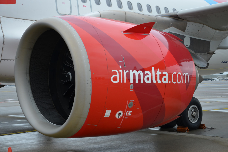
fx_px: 386
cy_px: 75
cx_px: 115
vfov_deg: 22.3
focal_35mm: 61
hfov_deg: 32.9
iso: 250
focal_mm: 40
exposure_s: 1/125
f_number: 5.6
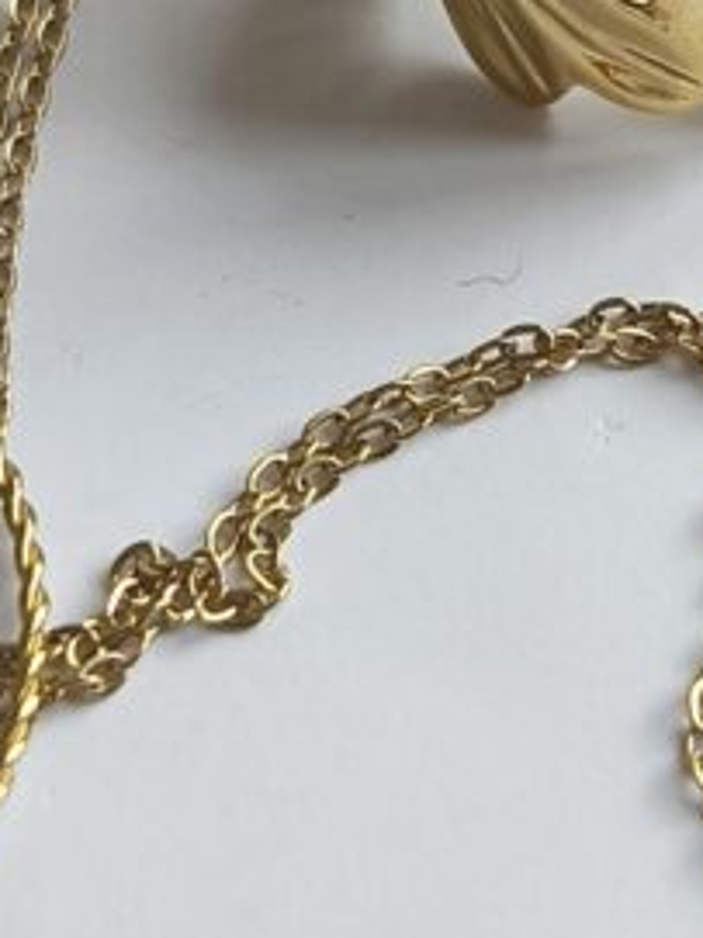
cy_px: -62
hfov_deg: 10.9
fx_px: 3686
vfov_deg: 14.2
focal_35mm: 136
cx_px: 513
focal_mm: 6.18
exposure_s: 1/100
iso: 400
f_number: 1.65
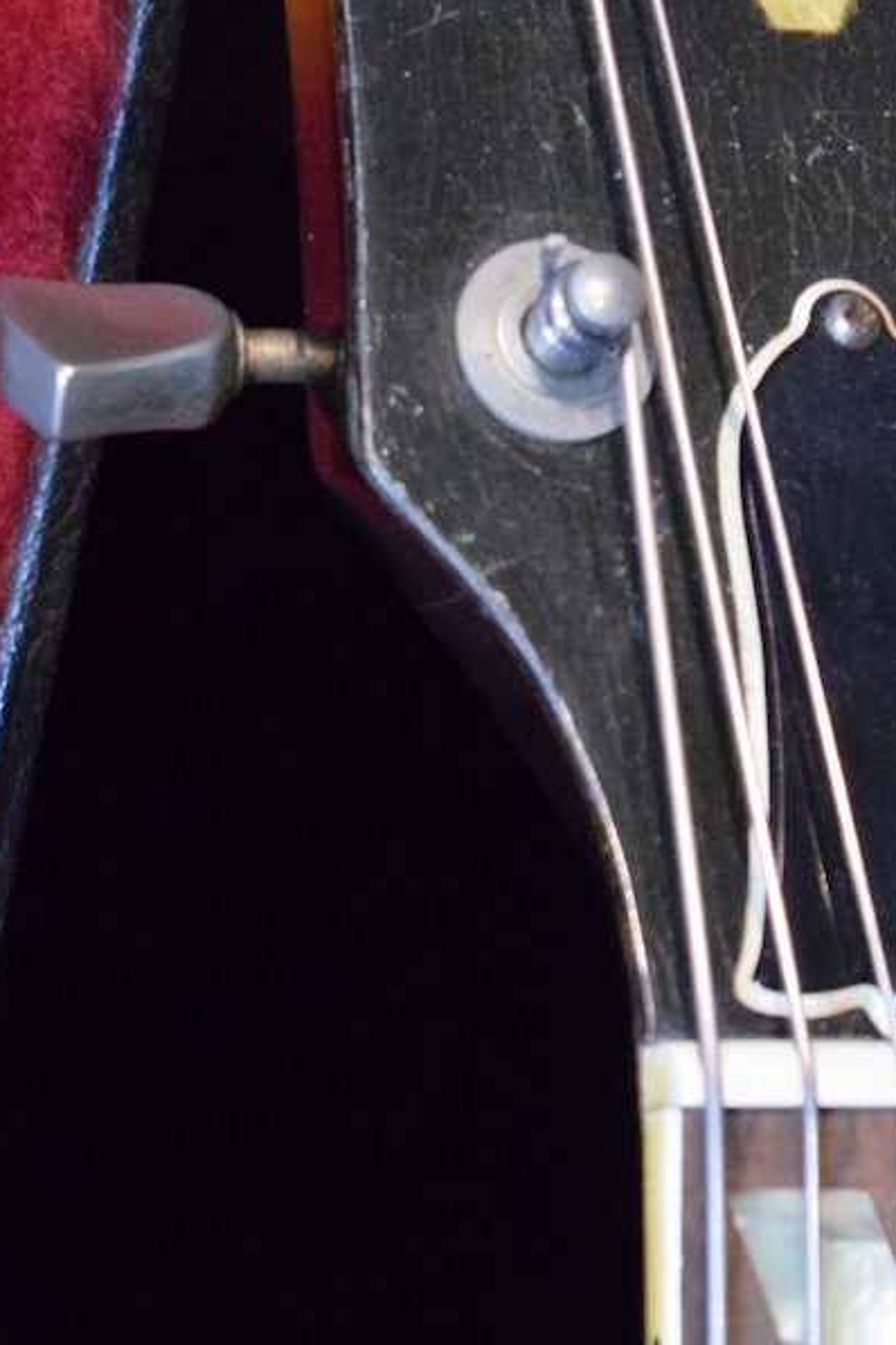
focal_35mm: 207
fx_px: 7737
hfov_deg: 6.6
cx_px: 630
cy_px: 241
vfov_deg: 9.9
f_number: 5.6
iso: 6400
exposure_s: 1/50
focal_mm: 55
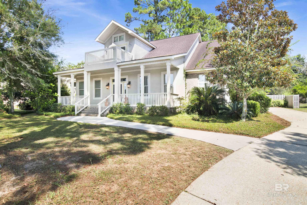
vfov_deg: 64.6
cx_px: 154
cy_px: 102
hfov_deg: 86.9
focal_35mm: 19
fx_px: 162
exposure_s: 1/60
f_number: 11
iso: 200
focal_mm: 19
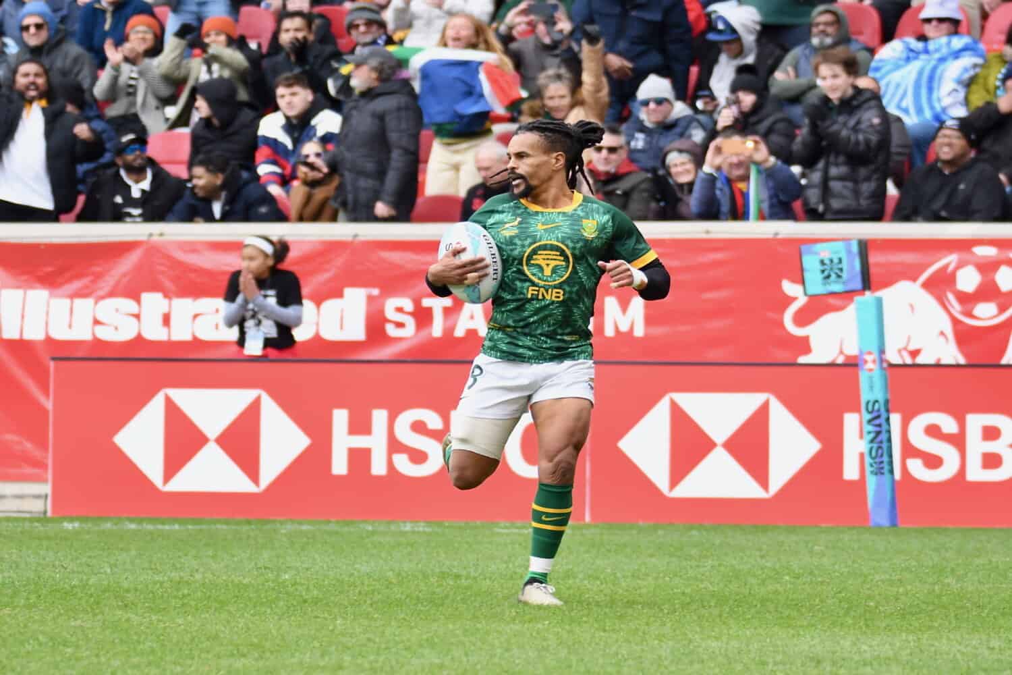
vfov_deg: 4.2
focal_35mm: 330
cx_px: 506
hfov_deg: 6.2
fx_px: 9276
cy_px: 338
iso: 1000
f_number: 5.3
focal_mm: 220
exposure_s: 1/800
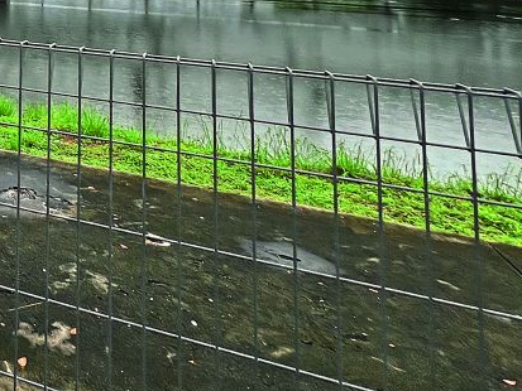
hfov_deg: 35.8
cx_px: -124
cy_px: -106
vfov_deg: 30.0
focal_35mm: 39
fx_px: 588
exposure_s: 1/263
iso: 32
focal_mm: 1.57
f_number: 1.8
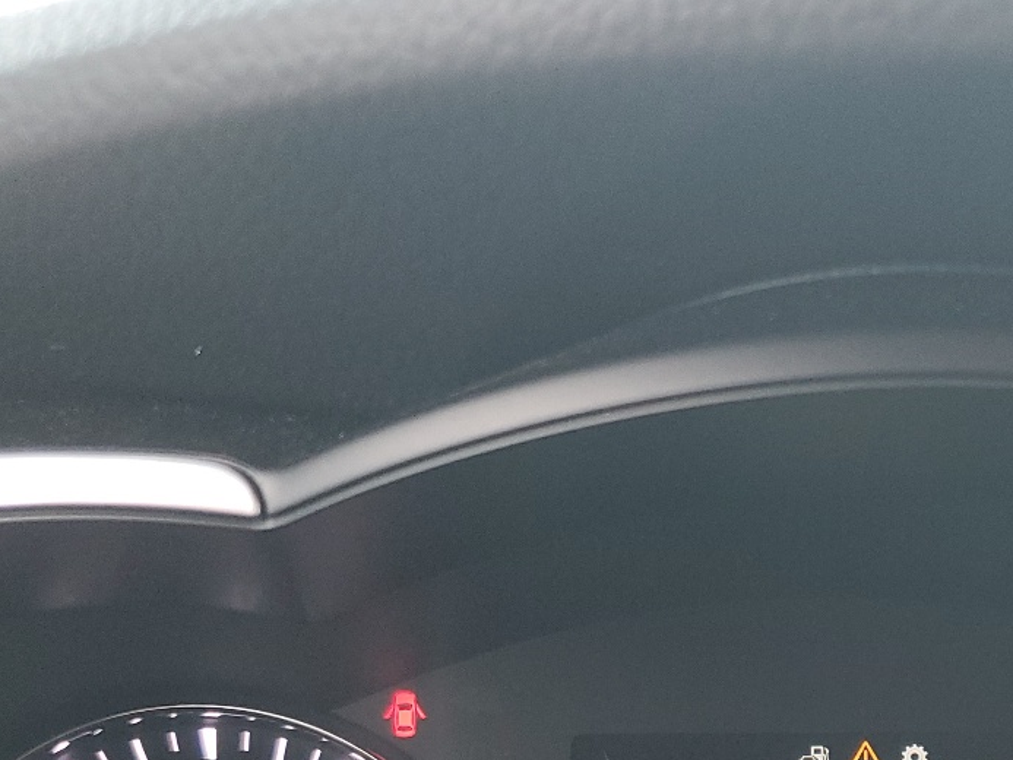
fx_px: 1756
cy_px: 760
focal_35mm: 60
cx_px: 832
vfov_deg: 23.4
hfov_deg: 31.2
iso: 112
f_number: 1.5
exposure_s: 1/60.2
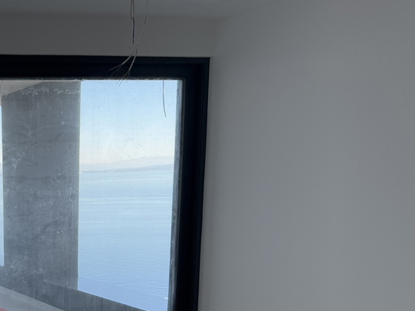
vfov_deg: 24.8
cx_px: -49
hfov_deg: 30.9
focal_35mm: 55
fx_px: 659
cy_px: 340
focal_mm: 6.76
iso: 80
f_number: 1.78
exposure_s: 1/604
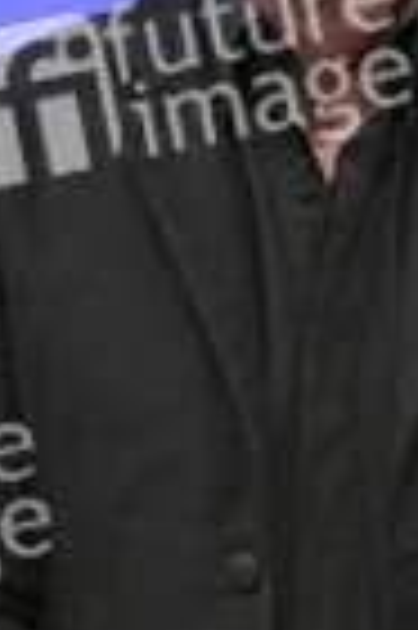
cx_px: 310
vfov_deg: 18.0
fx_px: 1990
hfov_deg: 12.0
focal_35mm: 114
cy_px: 306
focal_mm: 40
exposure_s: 1/200
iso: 2000
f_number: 7.1
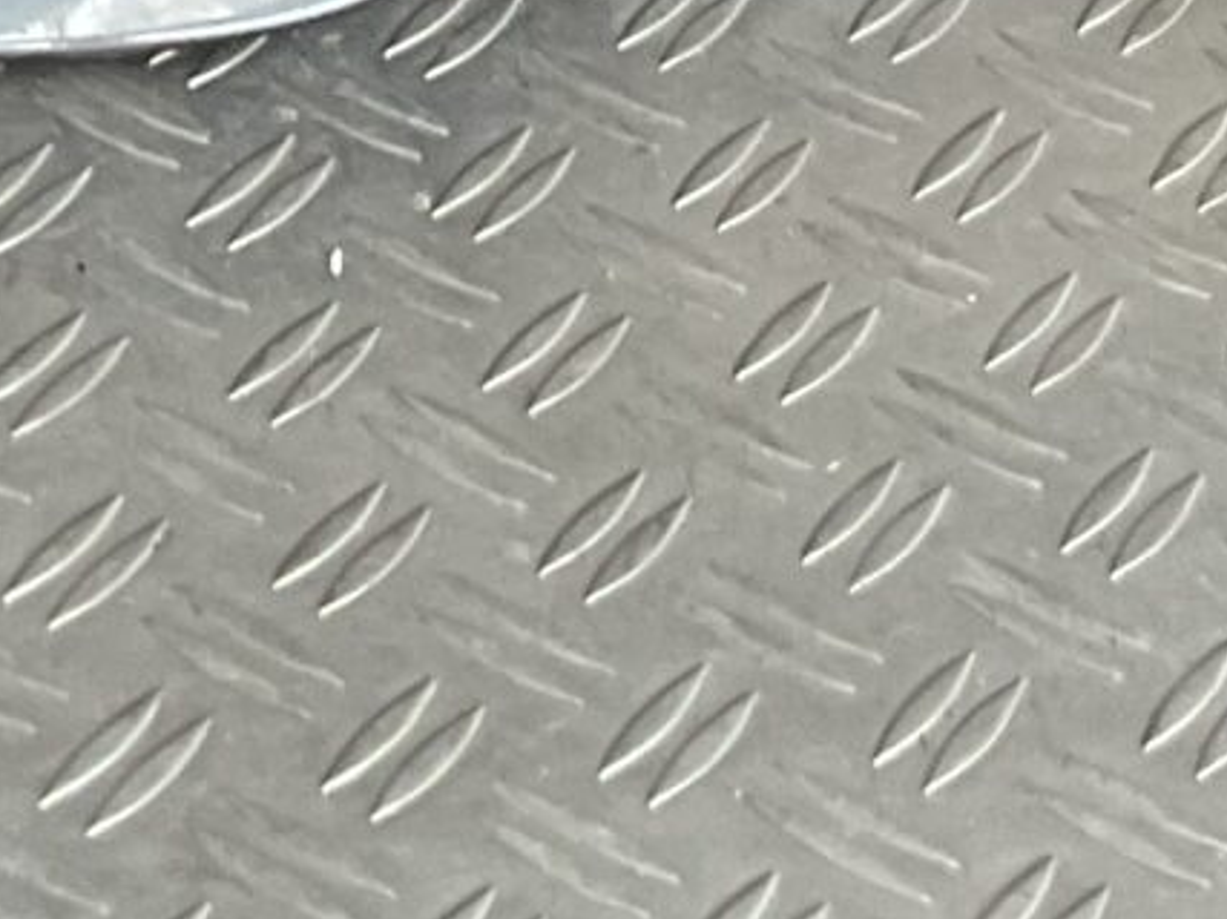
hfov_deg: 11.3
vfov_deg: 7.5
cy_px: -1832
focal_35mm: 174
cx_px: 46
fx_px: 6166
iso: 64
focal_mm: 3
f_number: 1.8
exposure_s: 1/50
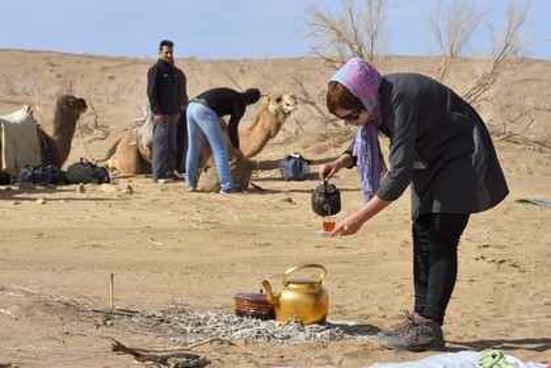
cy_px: 184
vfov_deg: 15.9
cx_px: 276
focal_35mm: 86
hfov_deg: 23.6
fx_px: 1316
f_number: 13
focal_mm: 86
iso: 200
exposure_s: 1/200
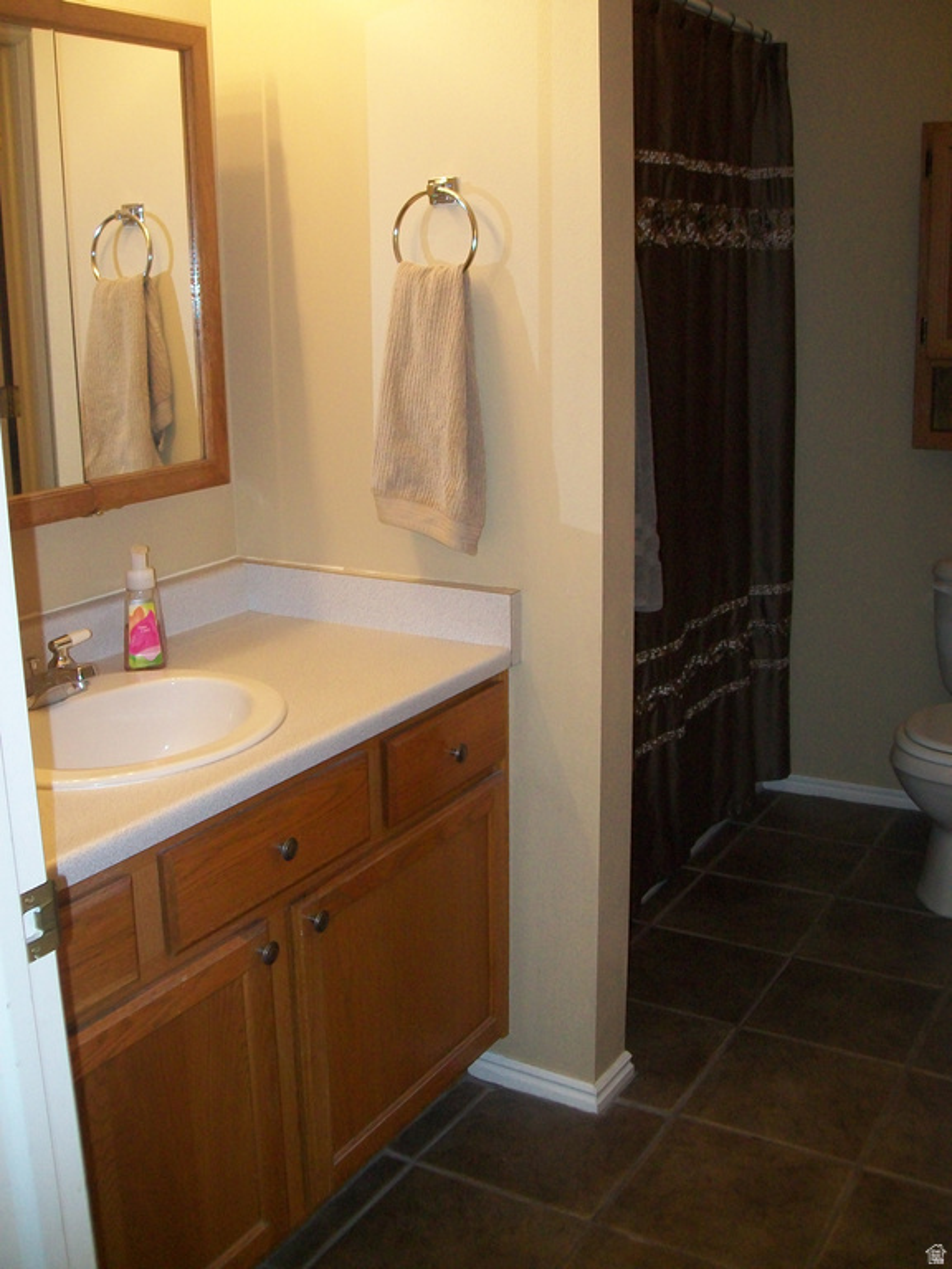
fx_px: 1320
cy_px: 634
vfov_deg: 51.4
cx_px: 476
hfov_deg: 39.7
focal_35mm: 36
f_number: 2.7
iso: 160
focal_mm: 6
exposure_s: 1/60
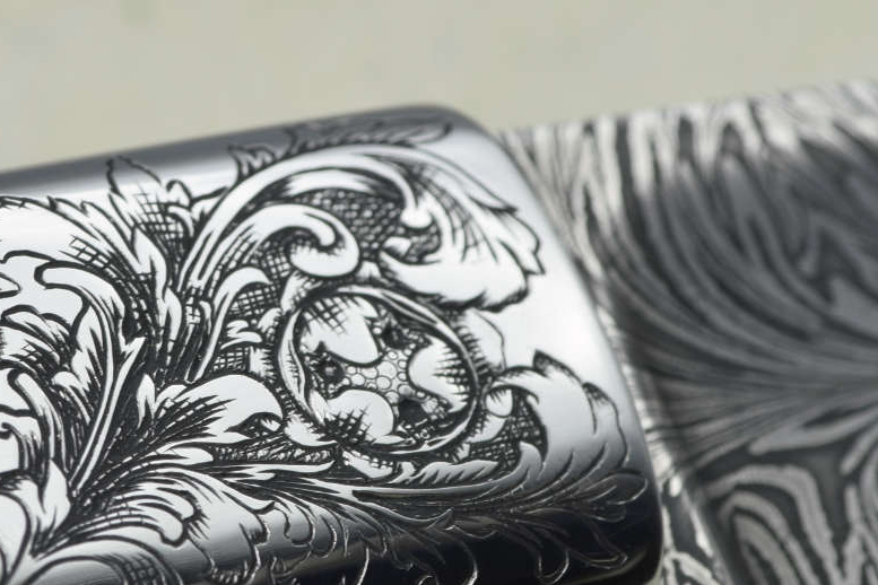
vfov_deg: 3.5
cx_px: 237
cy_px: 289
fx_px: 9492
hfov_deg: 5.3
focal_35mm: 389
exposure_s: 1/50
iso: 100
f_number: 13
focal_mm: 105
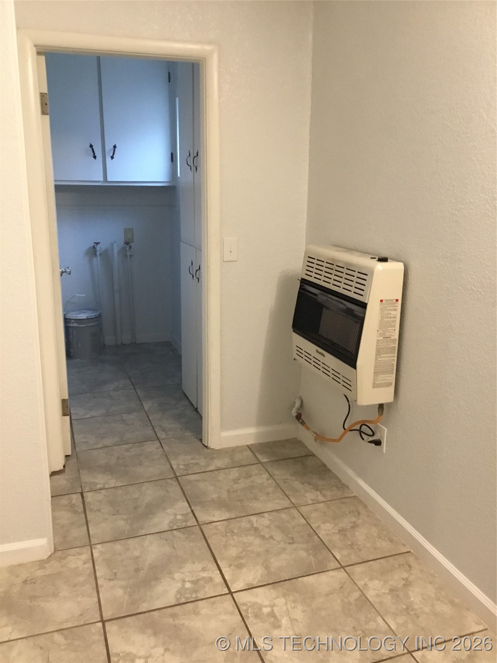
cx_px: 248
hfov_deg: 45.4
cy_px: 332
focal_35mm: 31
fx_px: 593
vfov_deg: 58.4
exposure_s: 1/24
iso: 250
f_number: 2.4
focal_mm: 3.3
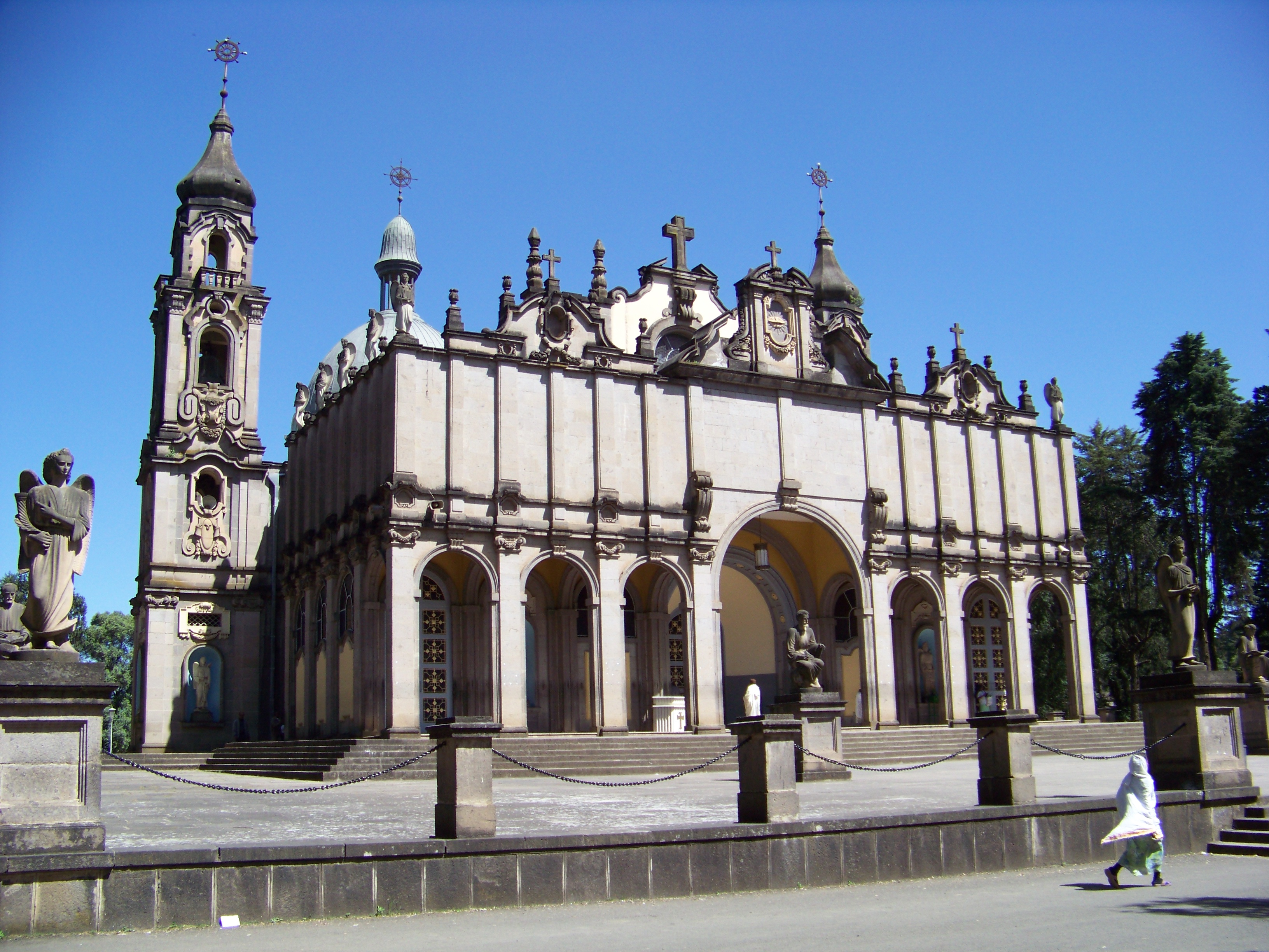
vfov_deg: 39.7
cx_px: 634
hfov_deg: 51.4
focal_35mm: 36
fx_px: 1320
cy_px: 476
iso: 67
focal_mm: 5.85
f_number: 2.8
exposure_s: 1/800
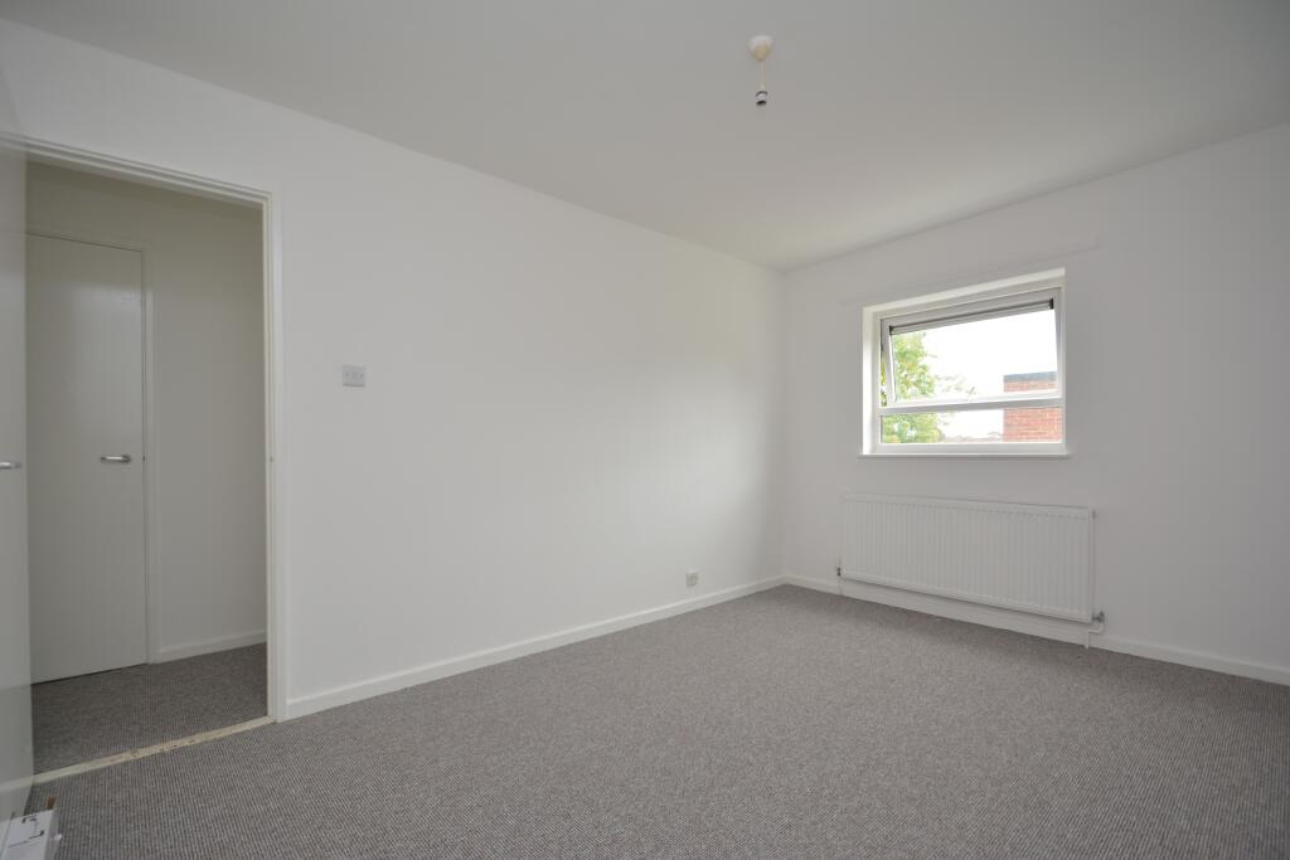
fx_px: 538
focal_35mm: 15
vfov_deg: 77.3
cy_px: 430
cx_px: 645
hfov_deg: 100.4
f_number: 4.5
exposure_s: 1/80
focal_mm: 10
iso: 200
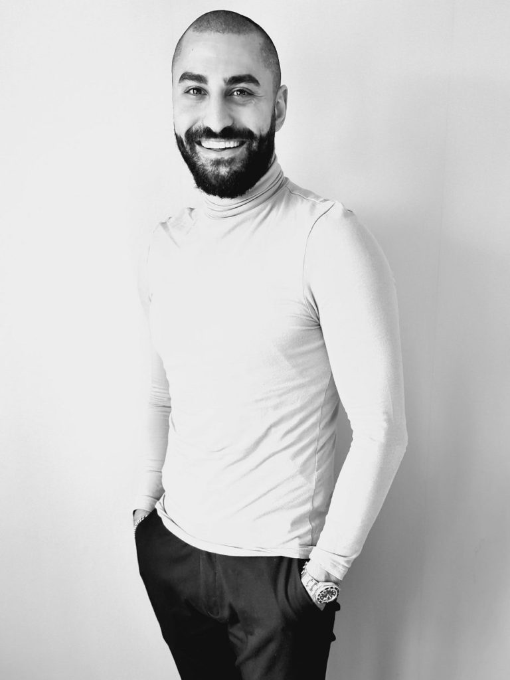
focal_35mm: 25
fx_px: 491
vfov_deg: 69.4
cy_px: 340
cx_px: 255
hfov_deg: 54.9
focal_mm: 7
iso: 160
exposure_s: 1/100
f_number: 1.8
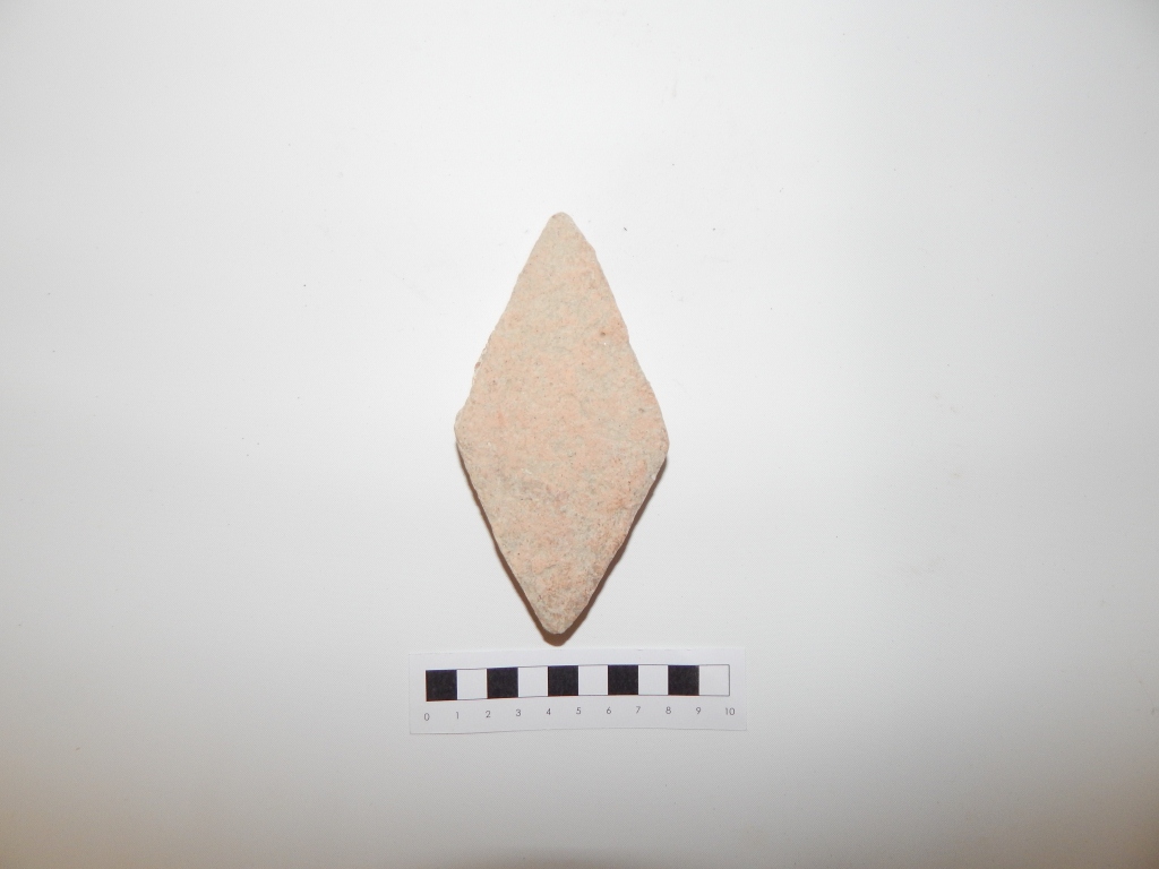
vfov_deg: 58.9
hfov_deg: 73.9
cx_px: 580
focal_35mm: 23
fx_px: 770
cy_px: 434
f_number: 3
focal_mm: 4
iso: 200
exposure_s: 1/30
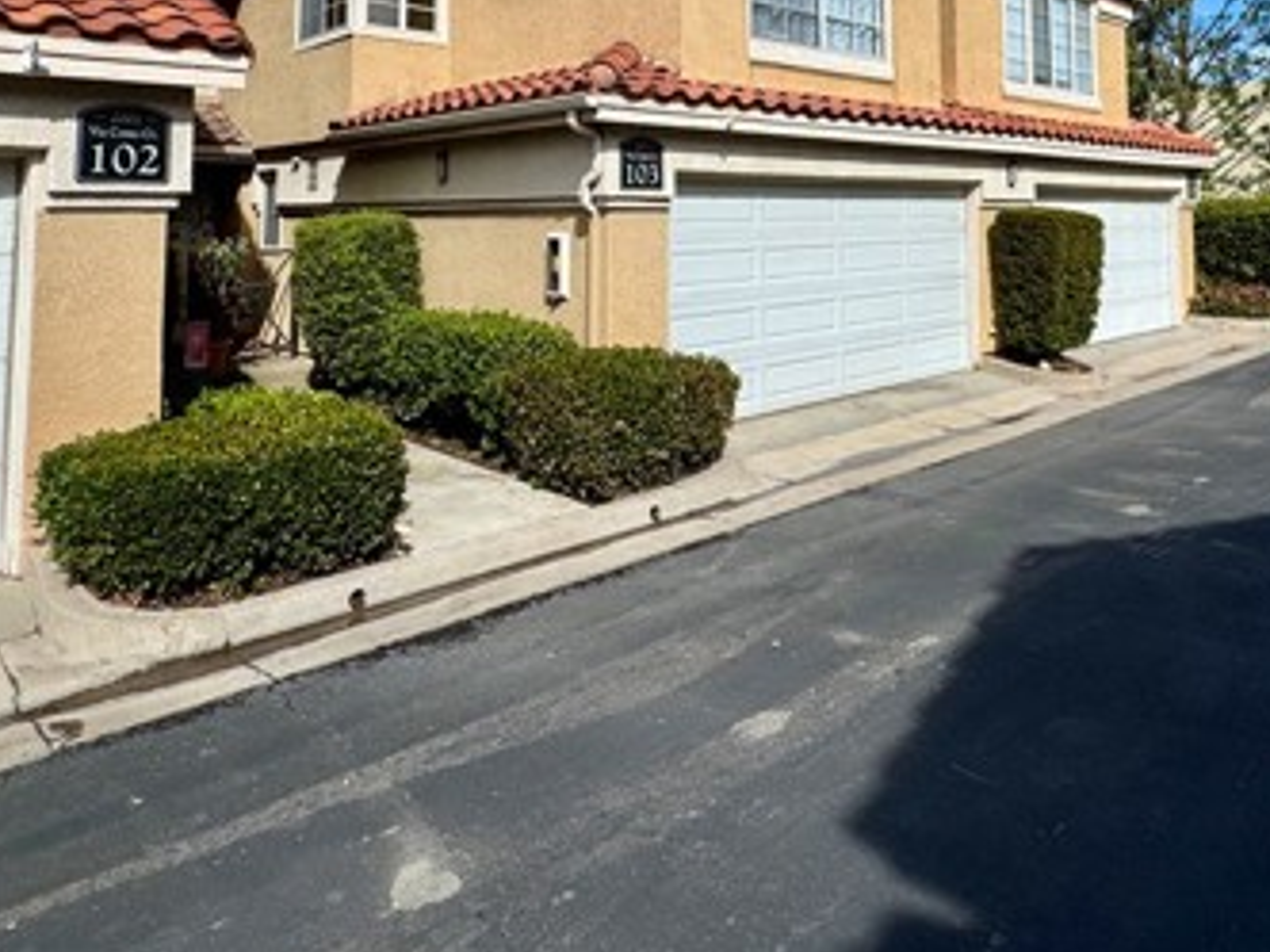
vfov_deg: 47.4
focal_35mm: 27
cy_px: 141
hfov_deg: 64.6
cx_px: 773
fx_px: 991
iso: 50
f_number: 2.2
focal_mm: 2.22
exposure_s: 1/3247
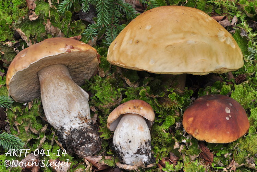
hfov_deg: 22.6
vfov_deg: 15.2
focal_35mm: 90
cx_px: 128
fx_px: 642
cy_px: 86
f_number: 25
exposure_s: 1/1.6
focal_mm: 60
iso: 200
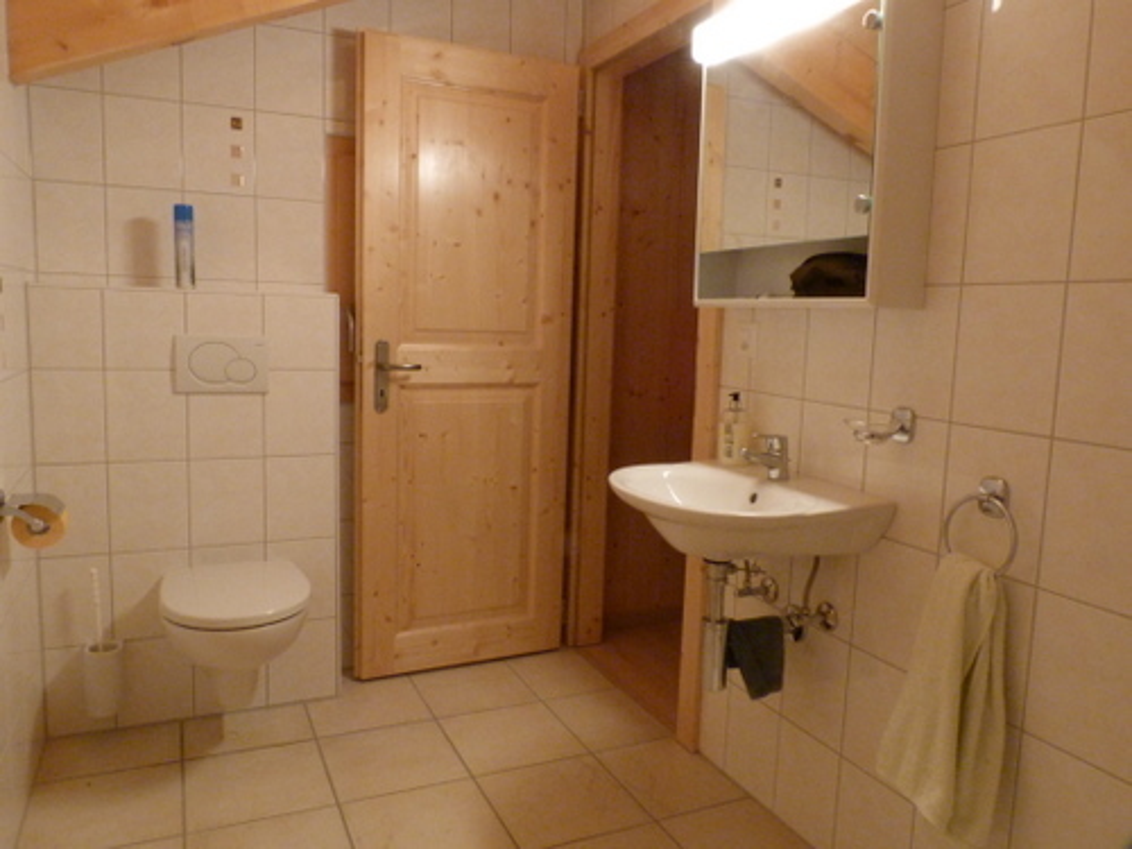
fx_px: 818
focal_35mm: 25
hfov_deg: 69.4
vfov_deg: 54.9
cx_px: 566
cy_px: 424
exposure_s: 1/2
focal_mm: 4.5
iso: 400
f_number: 8
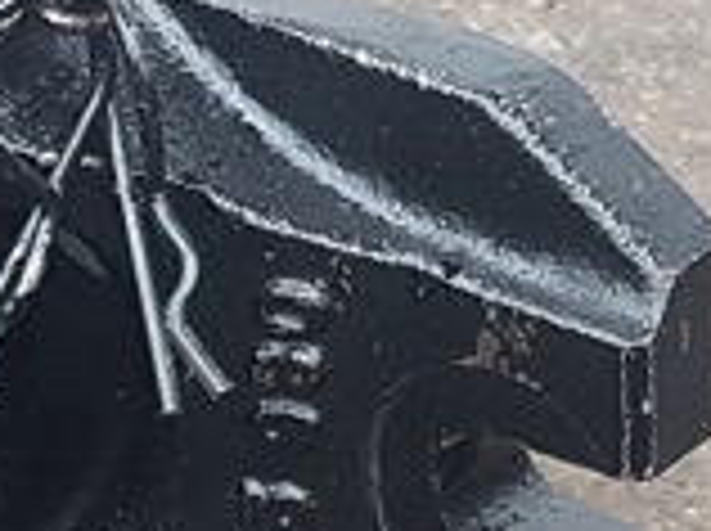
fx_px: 1354
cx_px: -135
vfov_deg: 22.1
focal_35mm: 66
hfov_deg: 26.3
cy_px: 333
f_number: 1.7
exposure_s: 1/50
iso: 100
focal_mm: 4.2
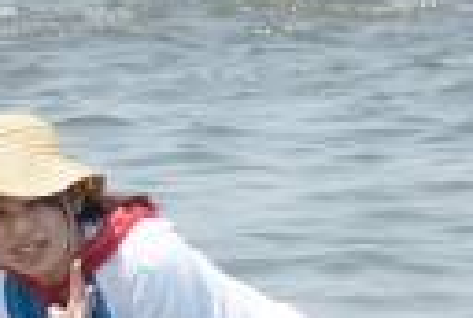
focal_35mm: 673
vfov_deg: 2.1
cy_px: 177
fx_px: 8863
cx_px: -473
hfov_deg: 3.0
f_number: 8
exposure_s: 1/400
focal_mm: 90
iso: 200
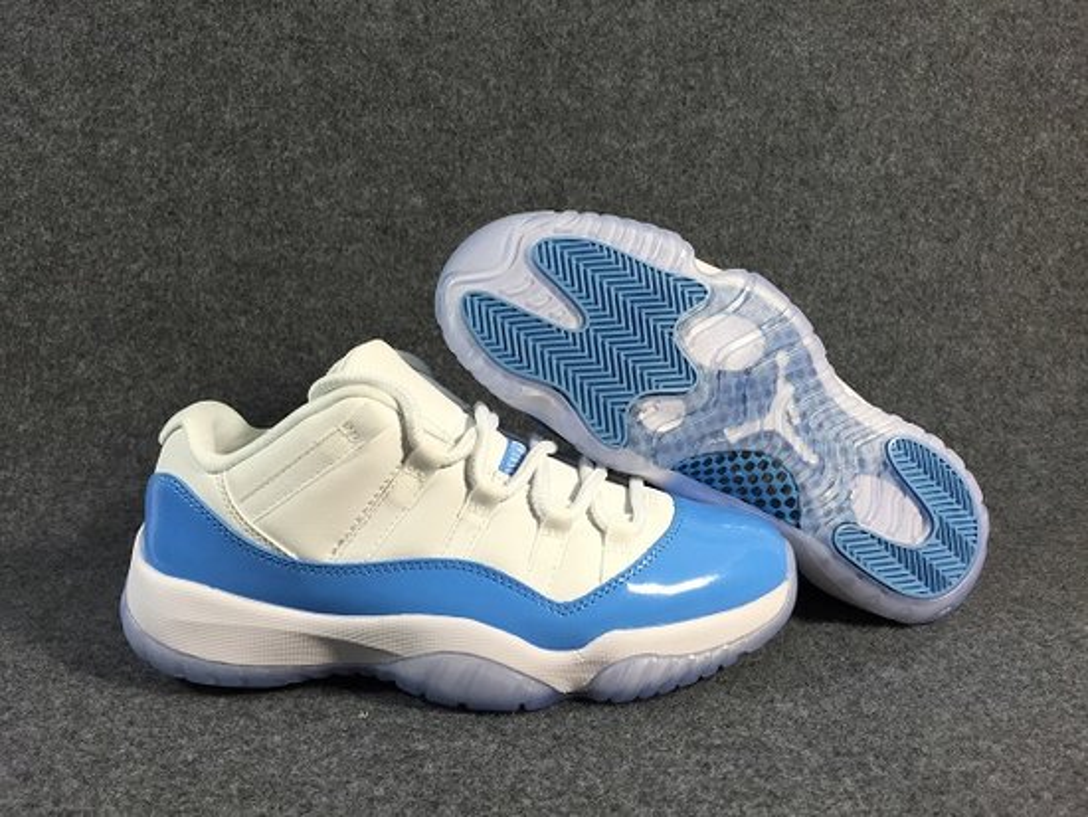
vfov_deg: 48.3
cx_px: 544
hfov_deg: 61.6
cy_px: 408
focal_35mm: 29
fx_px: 912
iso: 32
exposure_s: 1/33
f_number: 2.2
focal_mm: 4.15
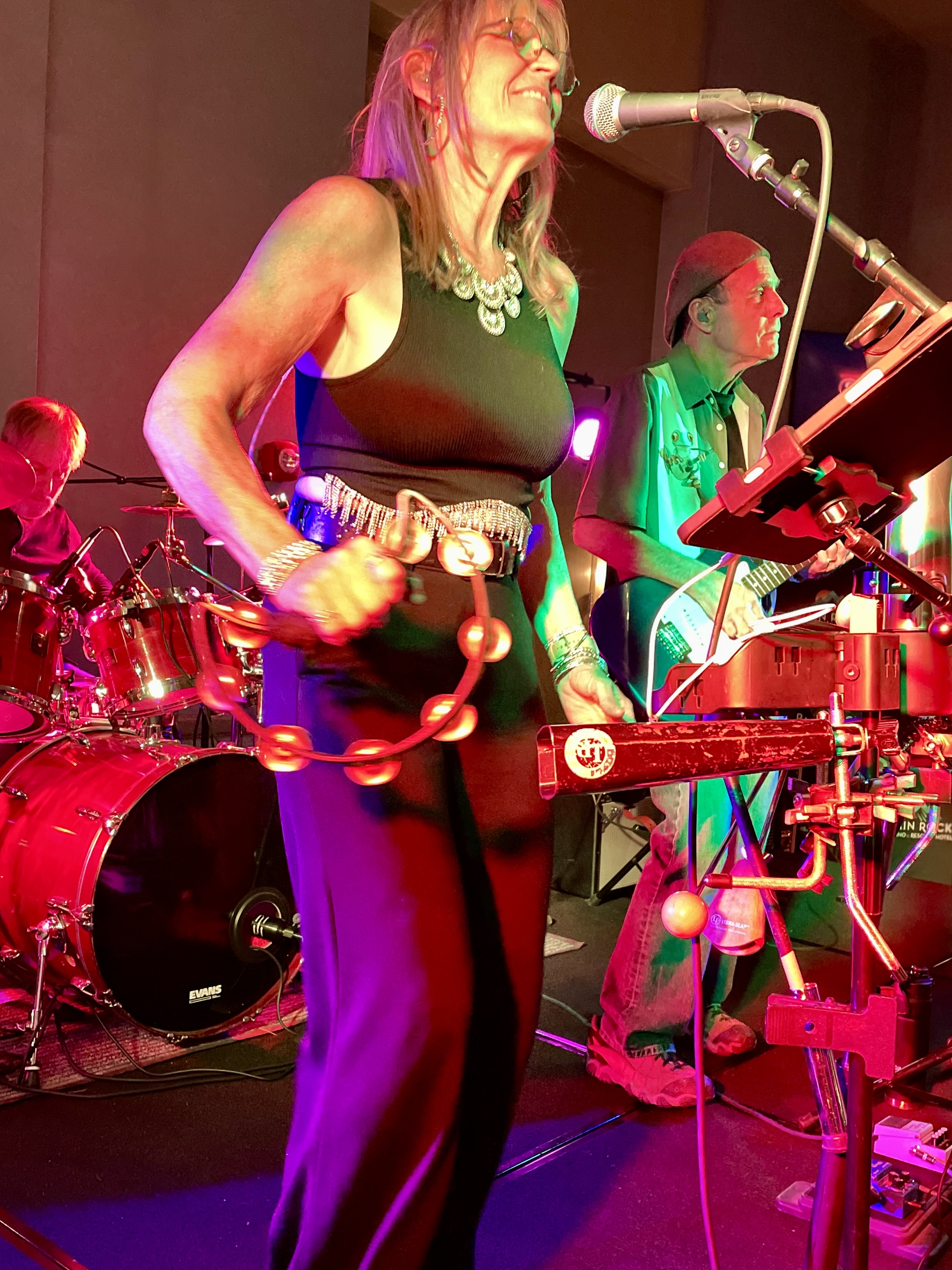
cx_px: 478
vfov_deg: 53.9
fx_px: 1247
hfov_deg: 41.8
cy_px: 686
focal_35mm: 34
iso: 500
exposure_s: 1/40
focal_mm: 4.2
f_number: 1.6
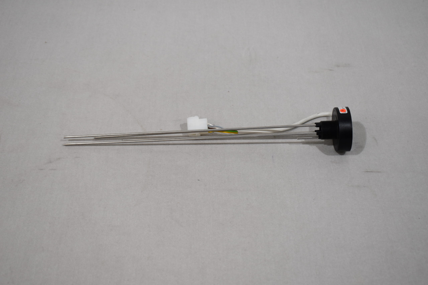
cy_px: 142
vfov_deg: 26.5
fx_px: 606
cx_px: 214
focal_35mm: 51
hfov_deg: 38.9
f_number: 5.6
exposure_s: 1/125
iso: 400
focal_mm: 34
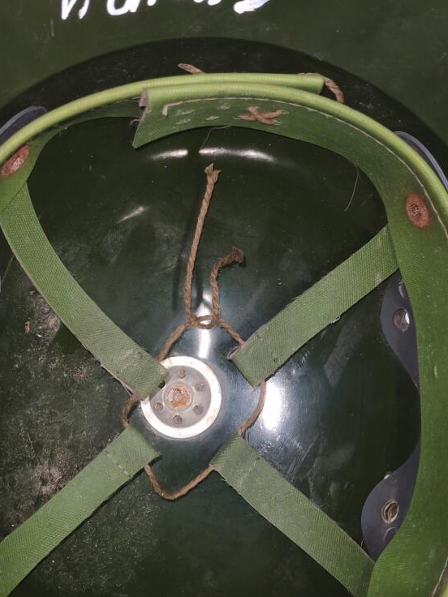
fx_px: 1139
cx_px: 220
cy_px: 359
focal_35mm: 66
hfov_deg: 22.3
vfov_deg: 29.3
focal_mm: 5.52
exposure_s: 1/50
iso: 500
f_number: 1.95
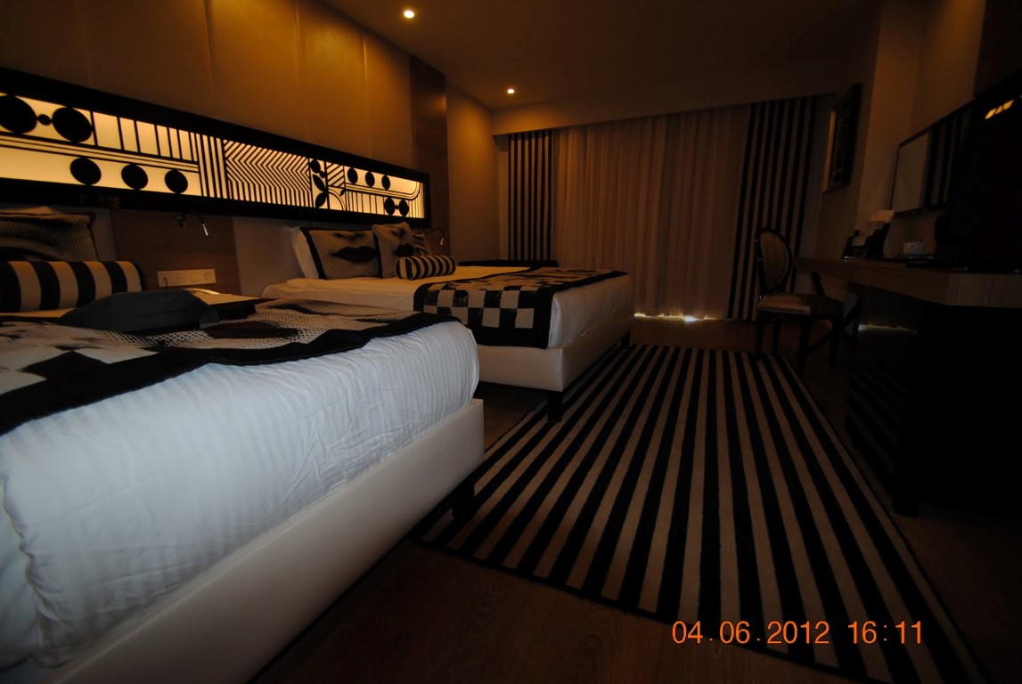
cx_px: 511
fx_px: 426
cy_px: 342
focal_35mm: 15
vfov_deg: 77.5
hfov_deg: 100.3
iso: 200
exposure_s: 1/60
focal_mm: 10
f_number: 3.5
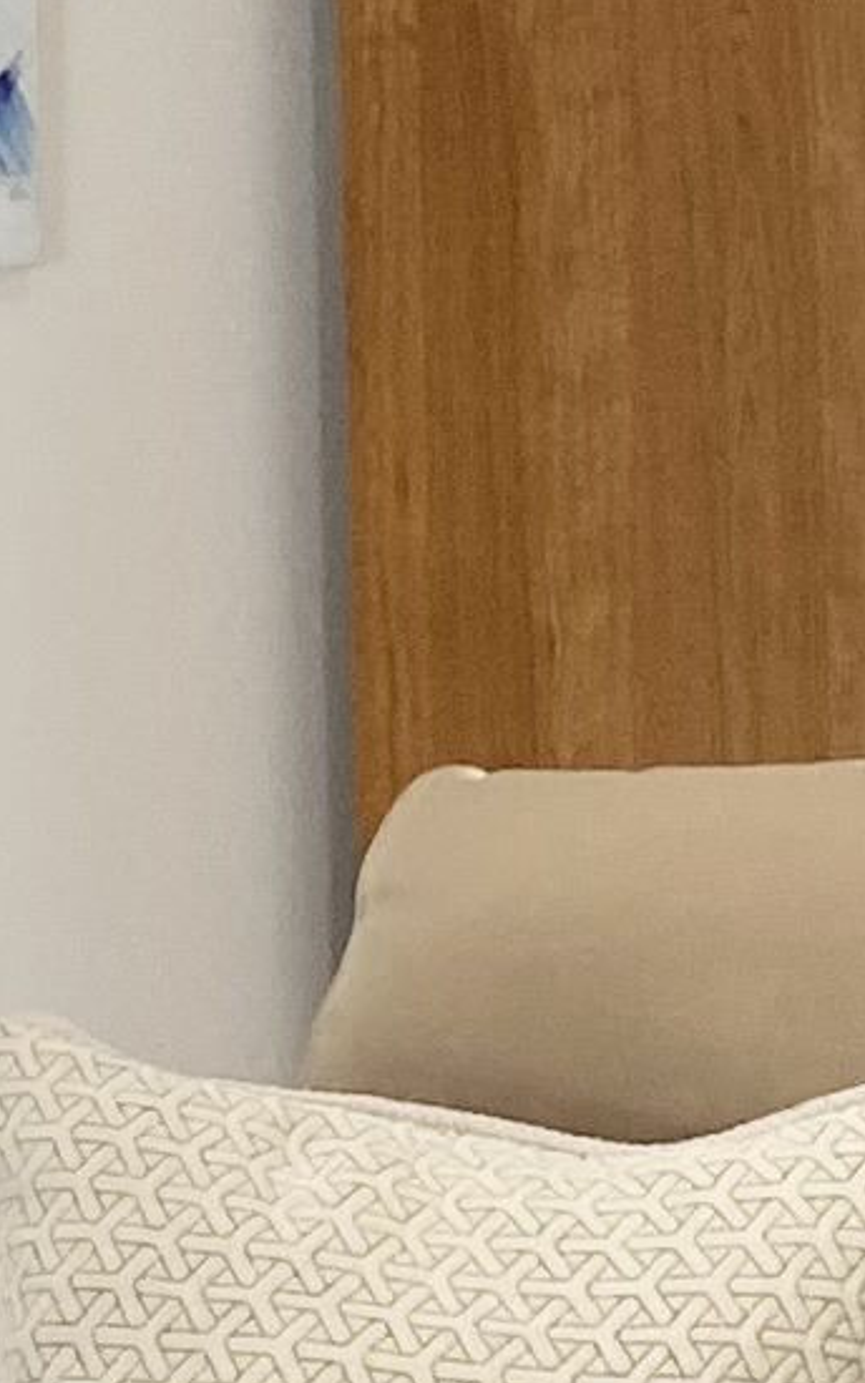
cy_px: 30
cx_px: 272
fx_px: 7615
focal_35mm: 202
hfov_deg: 6.5
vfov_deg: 10.3
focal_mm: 4.25
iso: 125
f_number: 1.8
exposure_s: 1/119
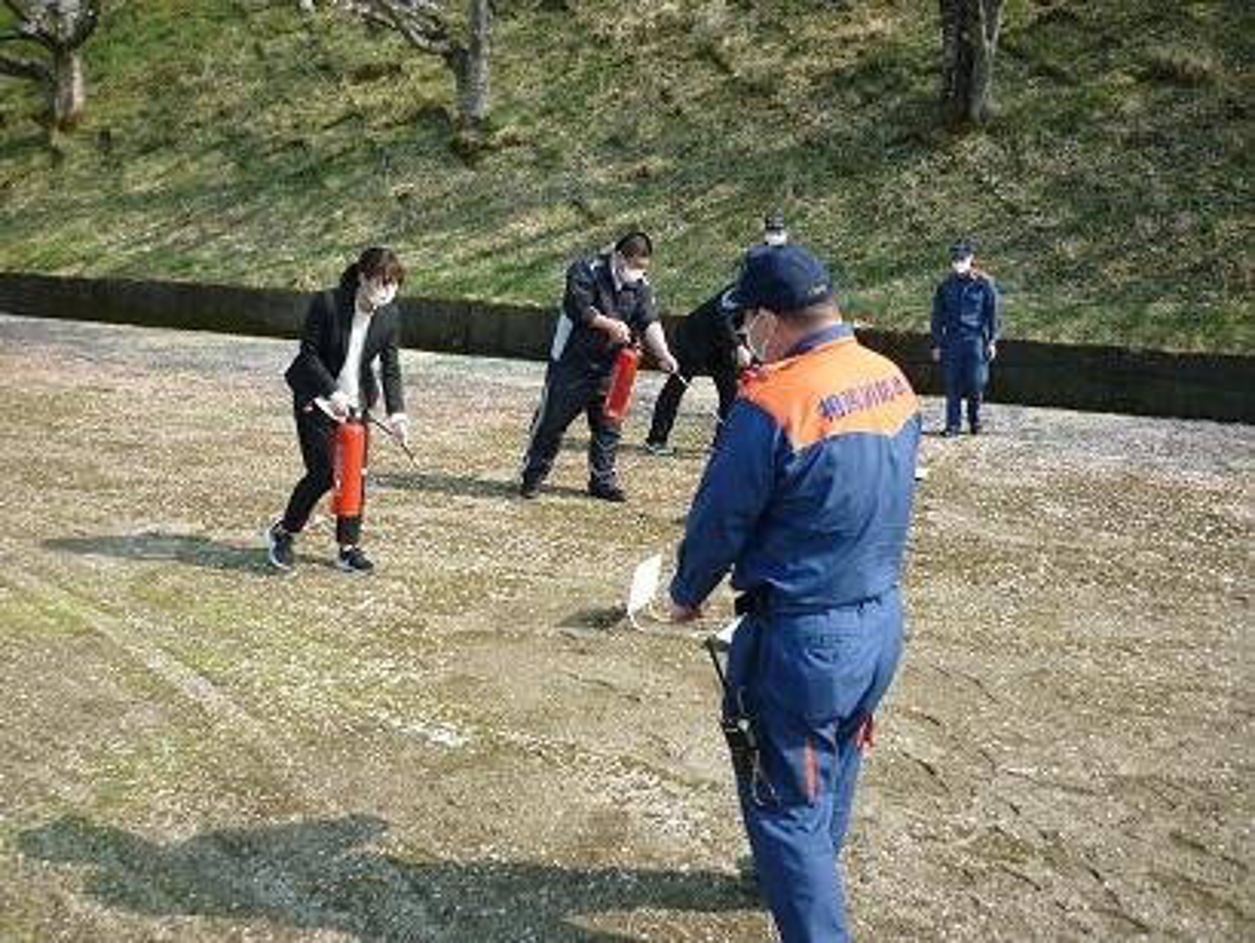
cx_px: 628
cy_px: 472
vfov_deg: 43.0
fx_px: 1197
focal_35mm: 33
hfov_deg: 55.3
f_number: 2.8
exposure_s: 1/500
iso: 80
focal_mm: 5.5
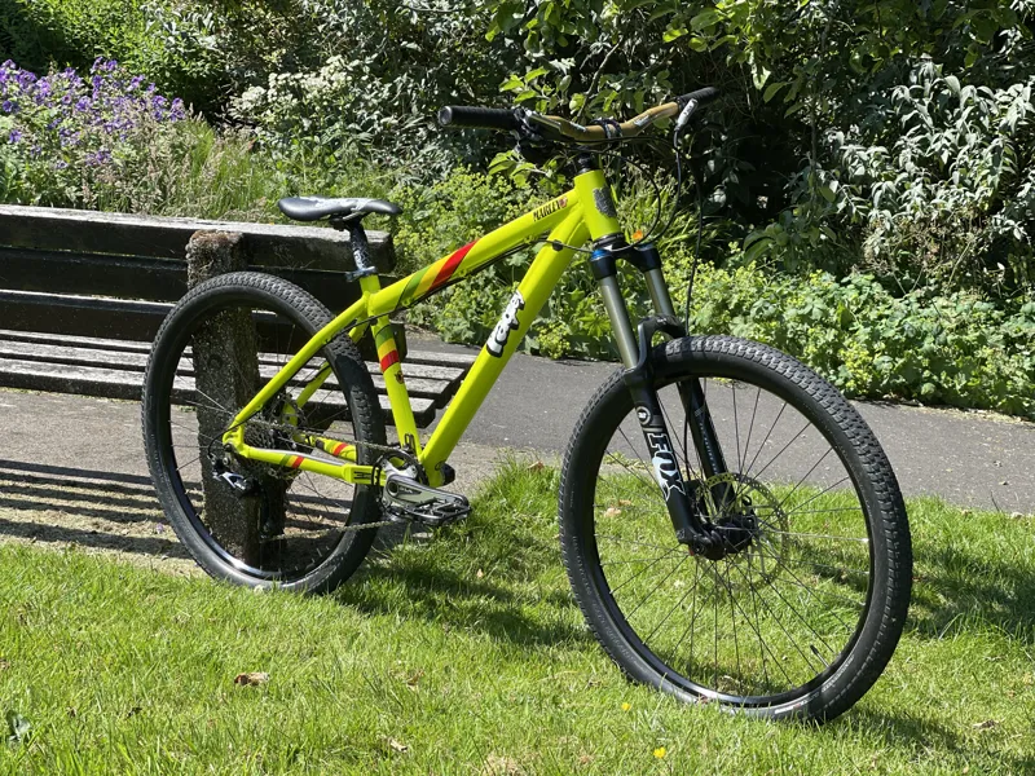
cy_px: 388
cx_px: 518
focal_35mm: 64
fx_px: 1914
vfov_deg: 22.9
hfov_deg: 30.3
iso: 20
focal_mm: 7.5
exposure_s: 1/444
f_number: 2.2
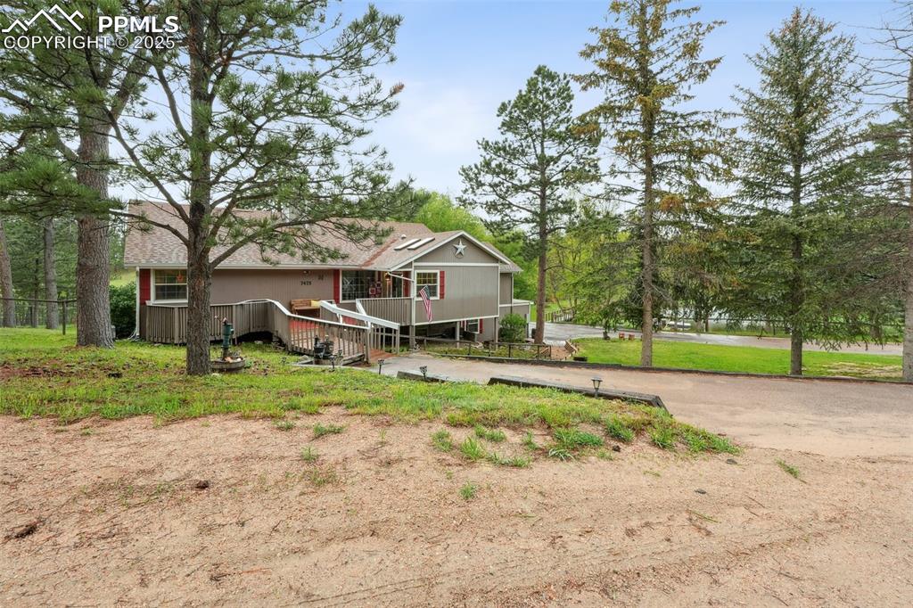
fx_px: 380
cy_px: 304
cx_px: 456
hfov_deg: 100.4
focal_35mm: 15
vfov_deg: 77.3
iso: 400
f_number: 9
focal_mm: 10
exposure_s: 1/250
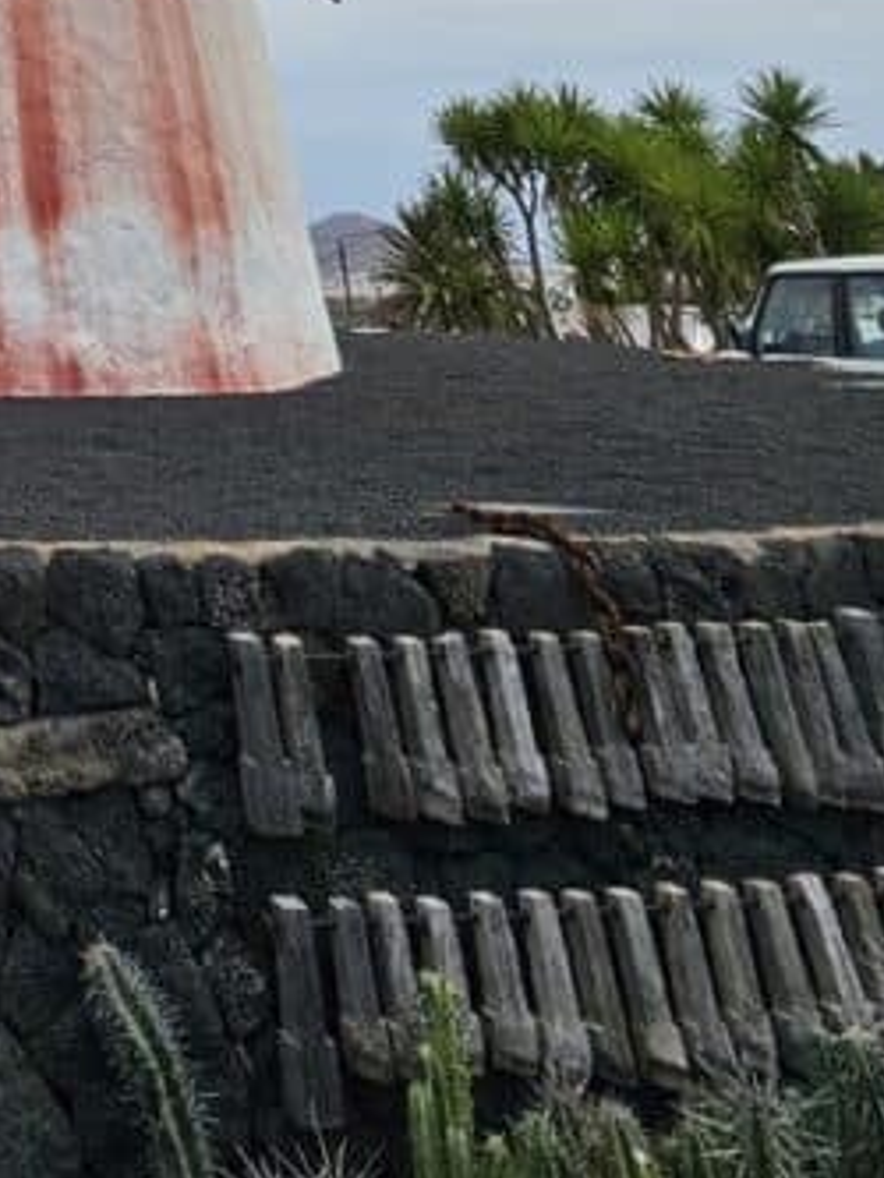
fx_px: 1361
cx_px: -375
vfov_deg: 31.8
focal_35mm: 40
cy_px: -449
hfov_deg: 27.4
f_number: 2.2
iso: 50
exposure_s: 1/7122
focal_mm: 2.2
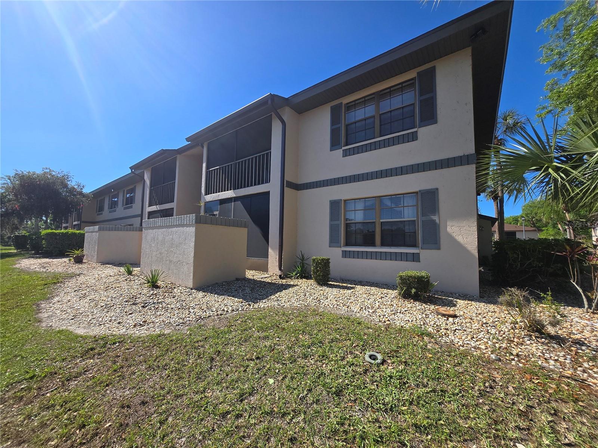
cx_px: 299
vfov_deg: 89.9
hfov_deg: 106.2
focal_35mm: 13
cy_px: 224
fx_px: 225
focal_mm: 1.7
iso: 25
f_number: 2.2
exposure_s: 1/1096
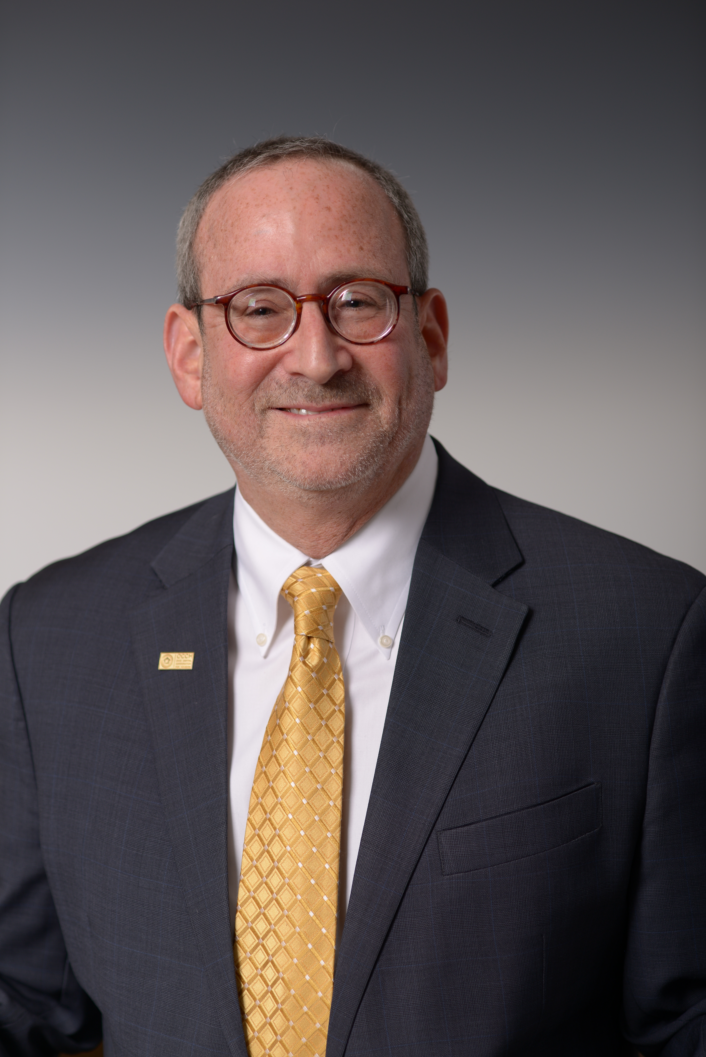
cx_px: 353
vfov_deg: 19.5
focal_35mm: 105
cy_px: 528
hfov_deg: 13.1
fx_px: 3086
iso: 100
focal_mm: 105
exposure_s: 1/200
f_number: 3.5
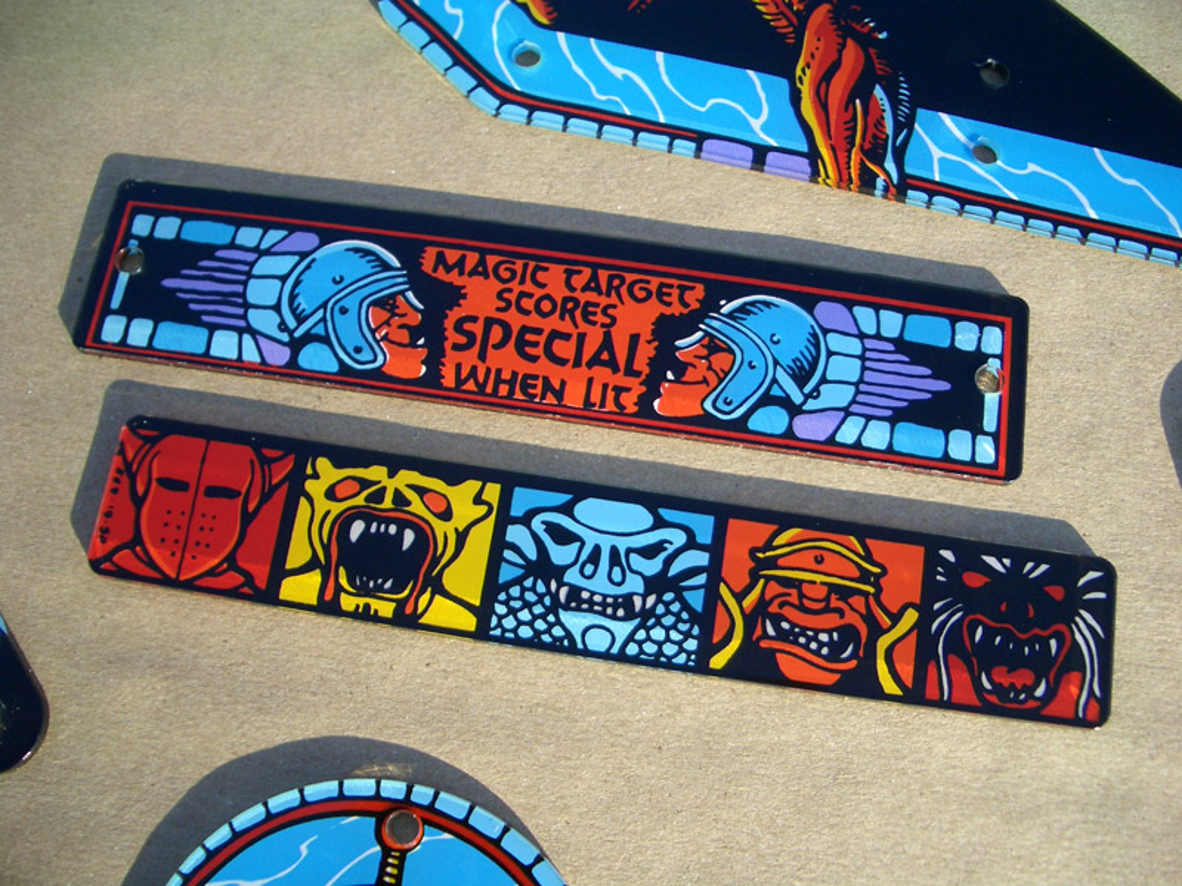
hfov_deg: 52.6
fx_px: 1195
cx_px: 591
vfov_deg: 40.7
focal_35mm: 35
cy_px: 443
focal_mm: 5.8
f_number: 2.6
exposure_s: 1/500
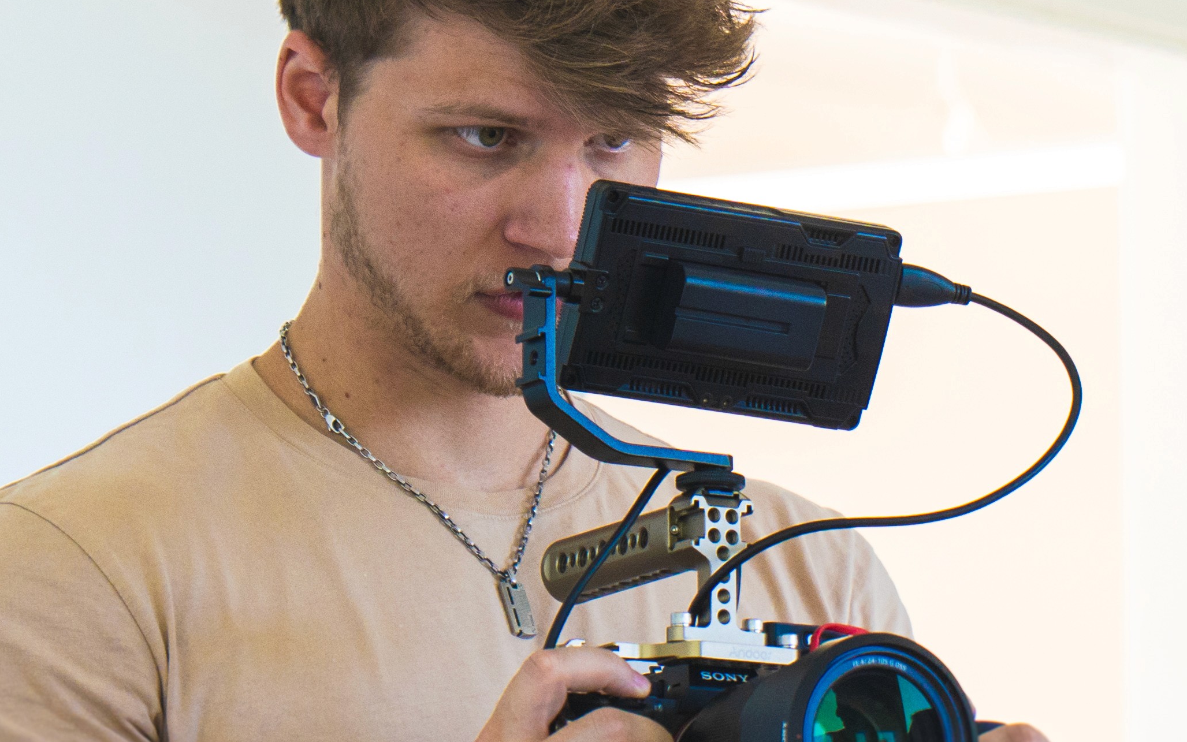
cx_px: 734
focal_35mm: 241
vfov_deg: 5.4
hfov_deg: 8.7
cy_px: 307
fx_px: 7797
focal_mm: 54
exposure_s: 1/200
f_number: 2.8
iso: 500
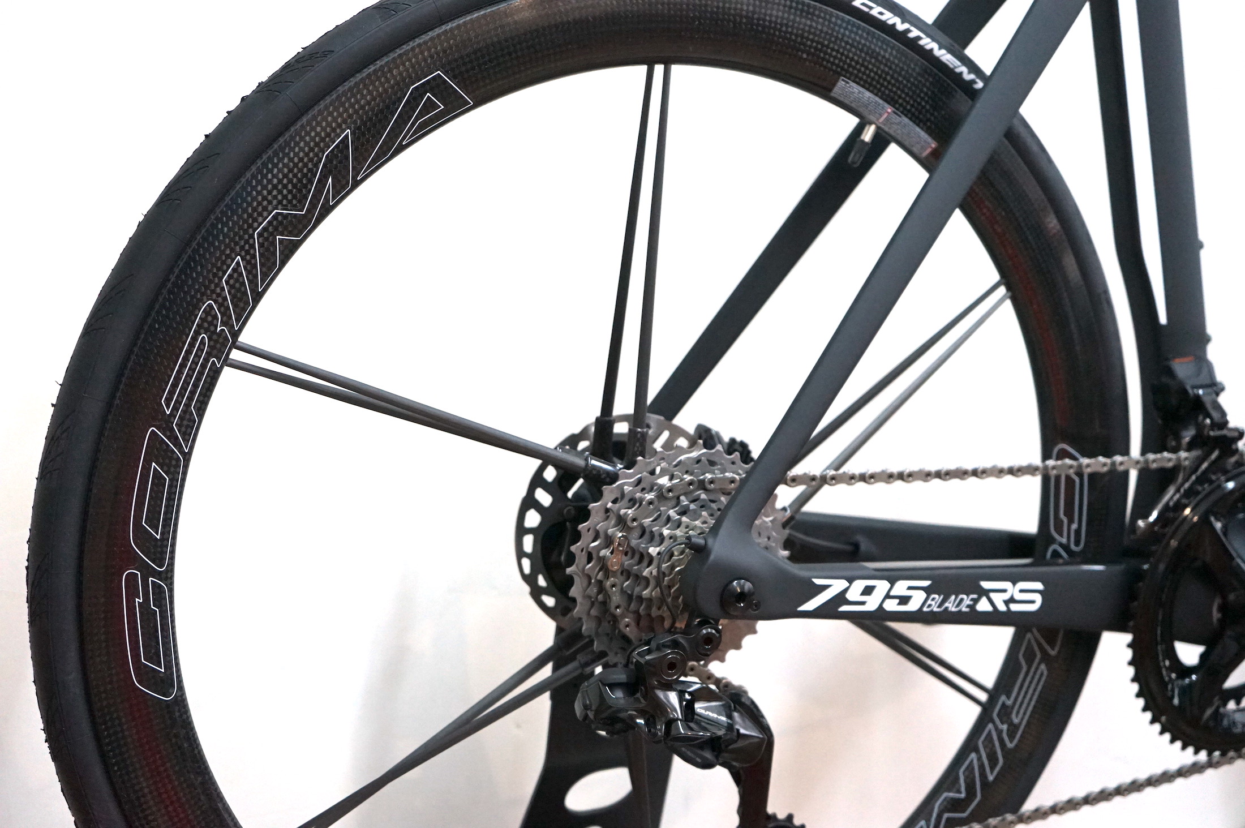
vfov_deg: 31.8
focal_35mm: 42
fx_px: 1451
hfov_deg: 46.4
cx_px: 622
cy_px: 414
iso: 2500
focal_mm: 42
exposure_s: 1/160
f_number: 4.5
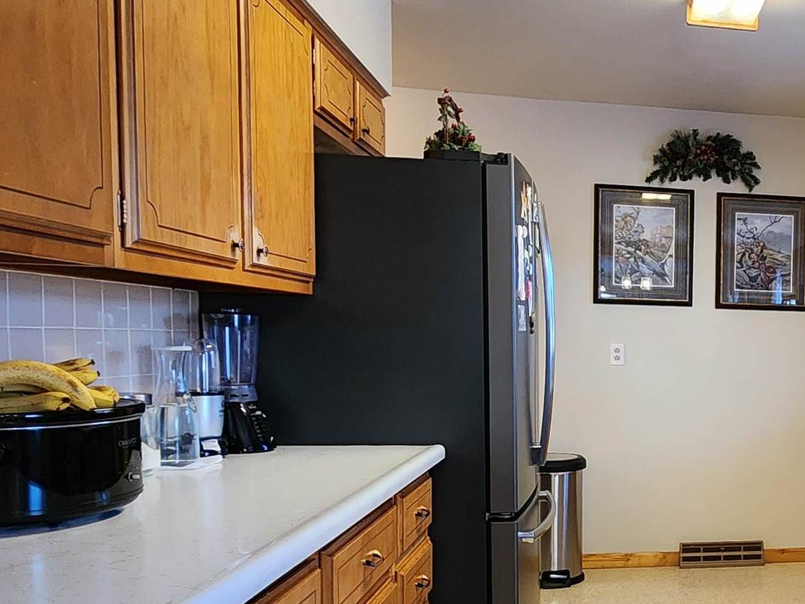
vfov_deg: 39.2
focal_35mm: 36
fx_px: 837
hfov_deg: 43.4
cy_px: 399
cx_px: 820
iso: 400
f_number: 2.2
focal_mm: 2.2
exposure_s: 1/60
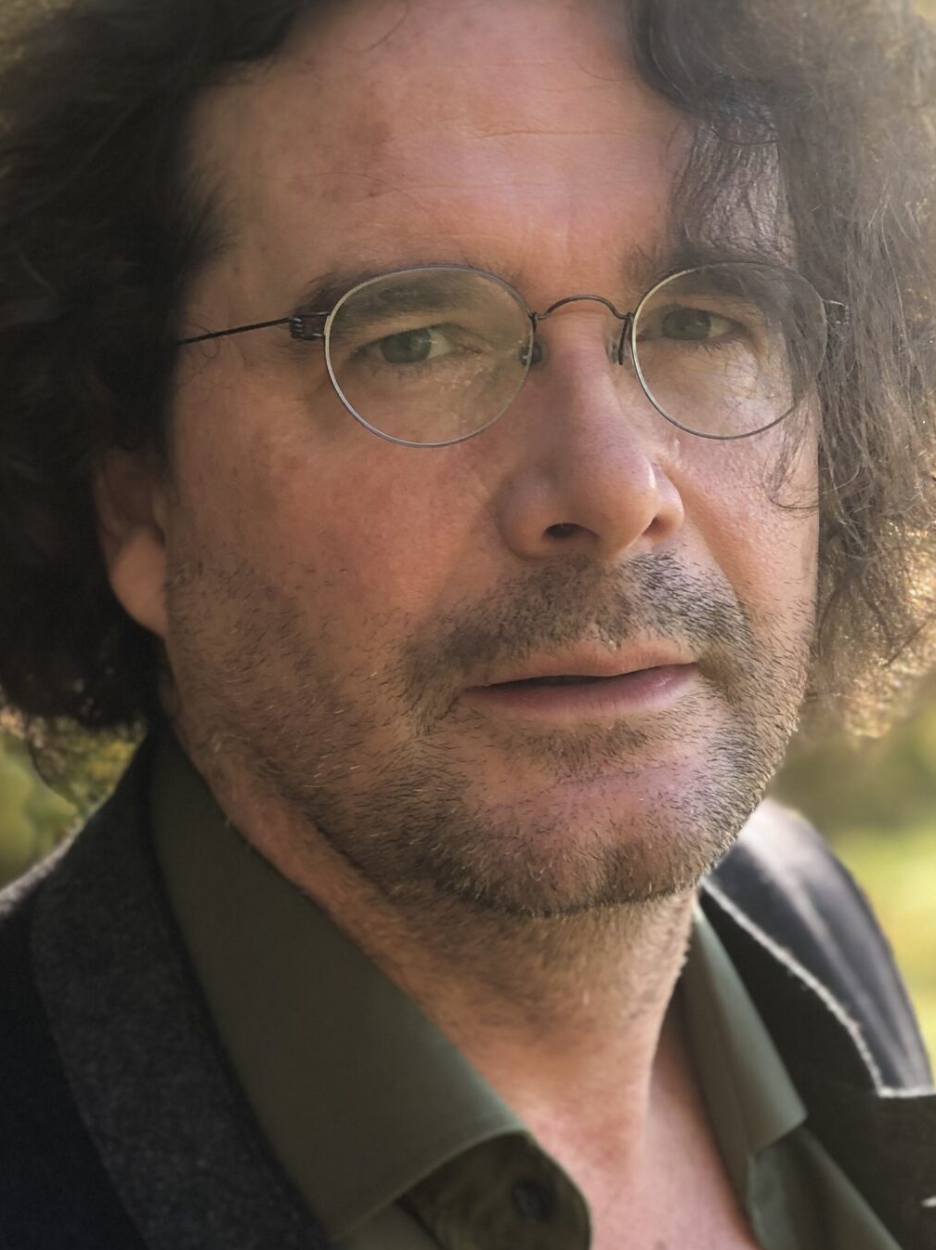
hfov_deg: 14.9
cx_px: 690
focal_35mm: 99
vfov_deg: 19.8
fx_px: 3571
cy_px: 399
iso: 16
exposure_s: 1/60
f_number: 2.4
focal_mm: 6
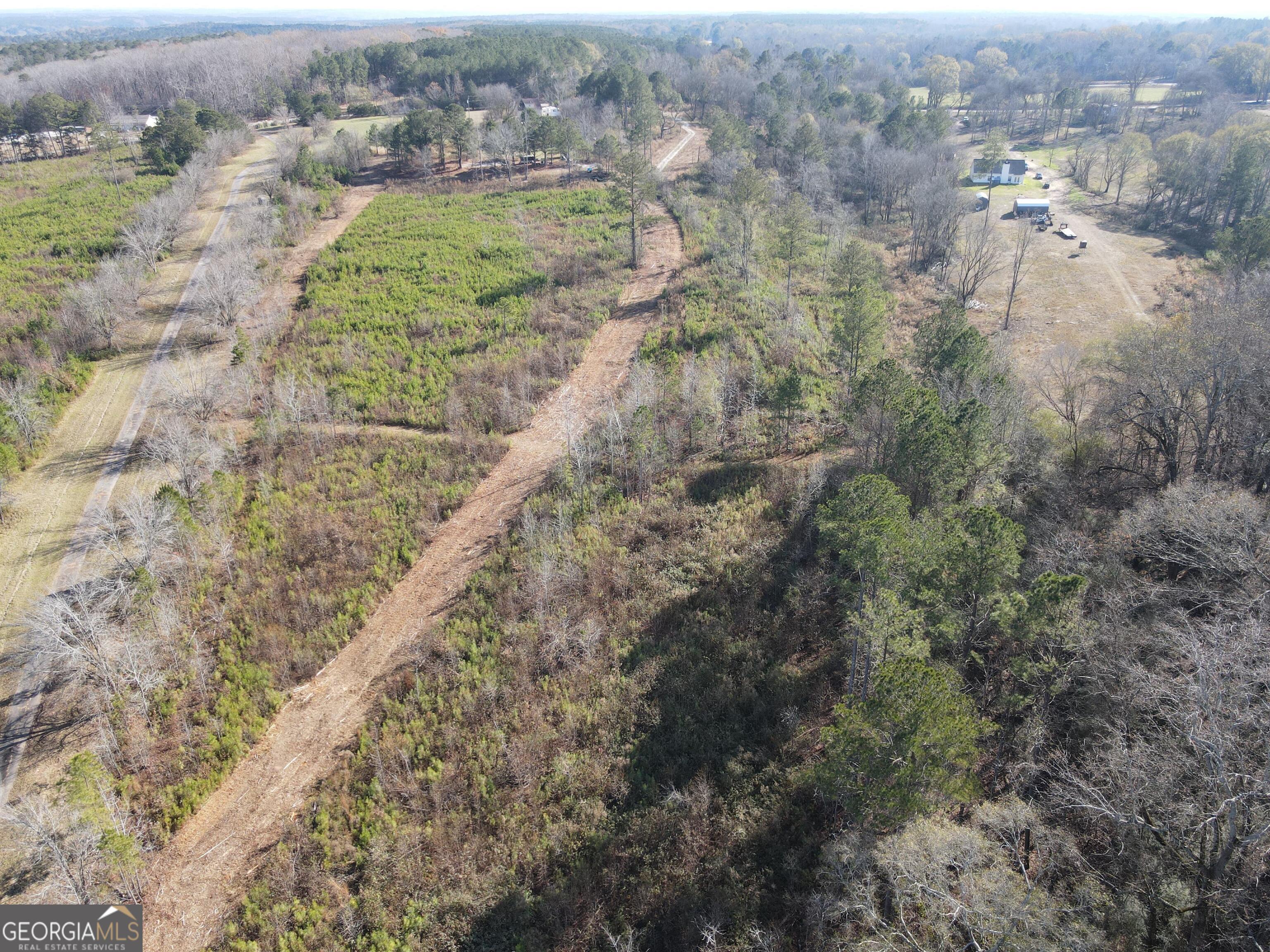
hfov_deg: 71.6
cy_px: 476
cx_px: 635
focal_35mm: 24
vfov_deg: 56.8
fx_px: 881
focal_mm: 4.5
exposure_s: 1/160
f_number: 2.8
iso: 100
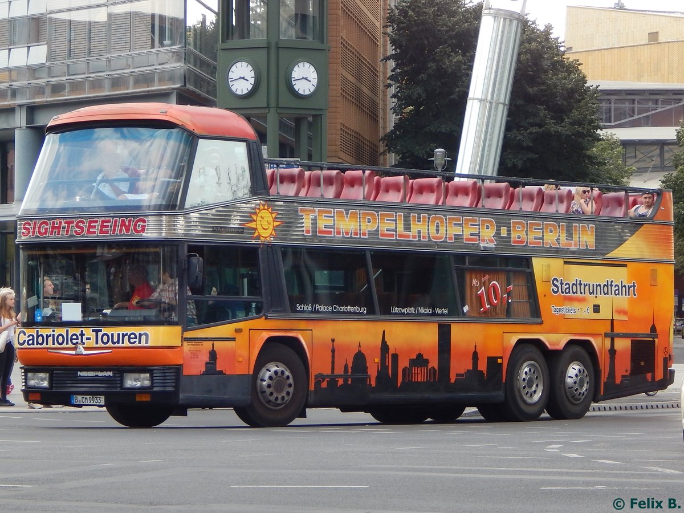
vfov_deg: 11.3
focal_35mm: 131
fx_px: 2589
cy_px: 256
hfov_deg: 15.1
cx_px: 342
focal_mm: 23.4
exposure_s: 1/160
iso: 125
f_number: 4.8
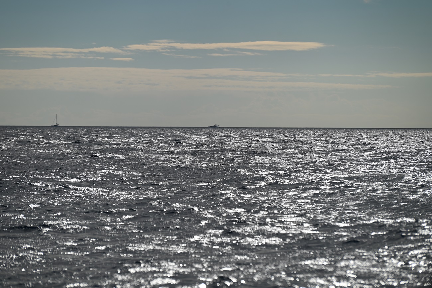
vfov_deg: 6.2
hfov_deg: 9.4
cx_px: 216
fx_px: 2640
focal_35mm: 220
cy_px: 144
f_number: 7.1
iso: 100
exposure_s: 1/1600
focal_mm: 220
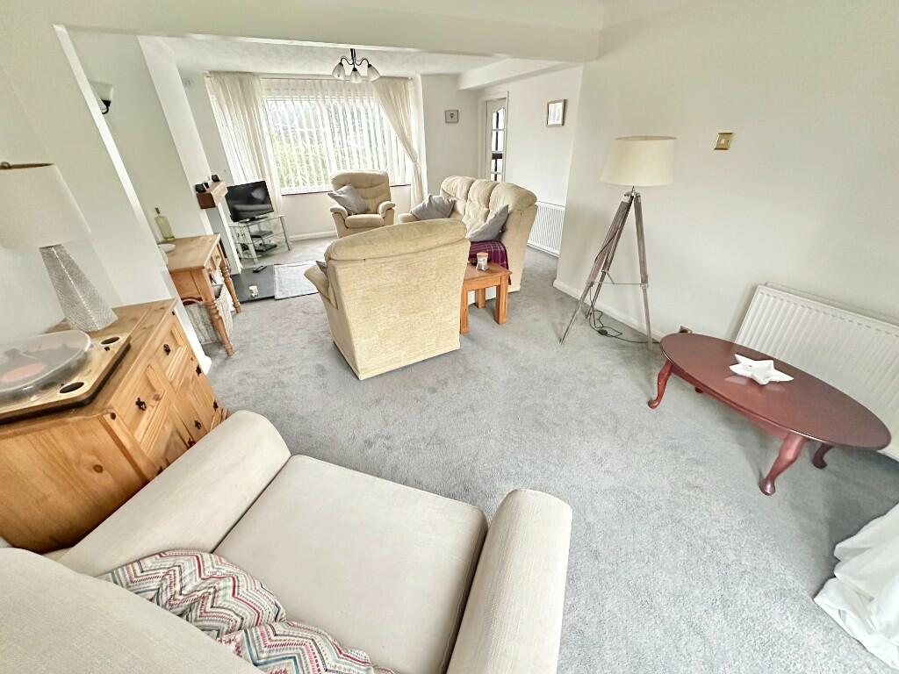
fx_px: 364
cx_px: 450
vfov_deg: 85.7
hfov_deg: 102.1
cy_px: 337
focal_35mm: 14
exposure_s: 1/54
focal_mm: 2.22
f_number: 2.2
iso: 1250
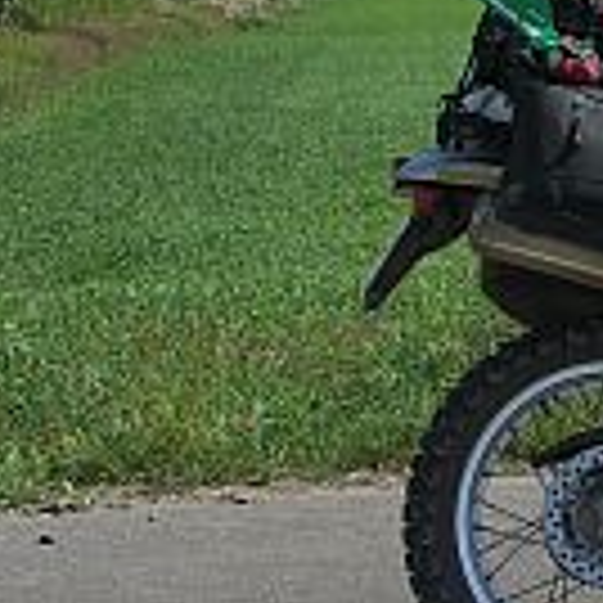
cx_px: 1120
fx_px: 3666
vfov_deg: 9.1
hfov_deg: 9.0
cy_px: -360
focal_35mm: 186
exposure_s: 1/250
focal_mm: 11.4
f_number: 6.3
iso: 50
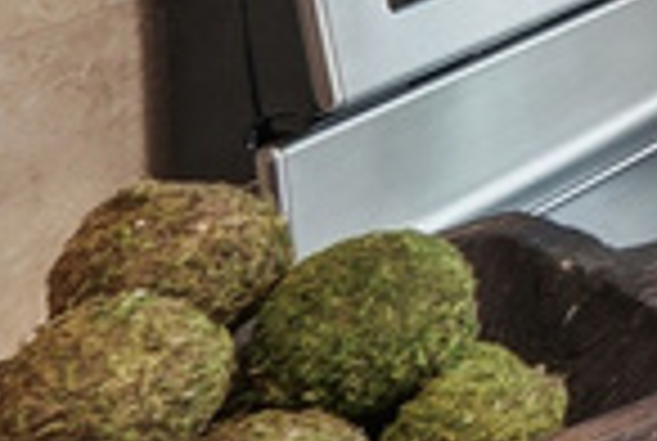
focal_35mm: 112
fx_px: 2048
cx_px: 2052
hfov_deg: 10.8
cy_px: -632
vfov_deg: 10.5
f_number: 9
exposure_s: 1/125
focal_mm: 16
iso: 250
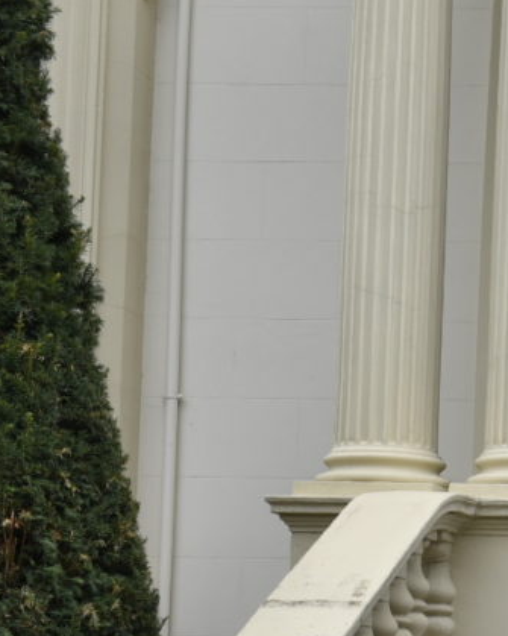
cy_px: 594
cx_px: 980
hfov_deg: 12.2
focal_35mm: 113
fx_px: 2124
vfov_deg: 16.7
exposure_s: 1/500
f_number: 6.3
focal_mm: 36
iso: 400
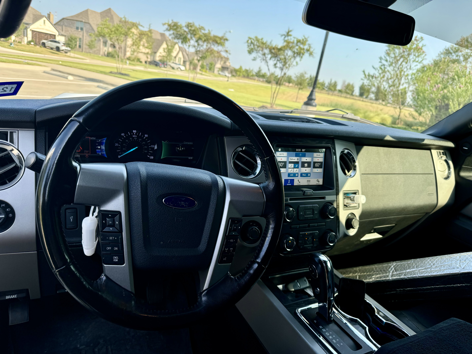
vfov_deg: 56.8
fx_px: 327
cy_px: 177
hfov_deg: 71.6
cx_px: 236
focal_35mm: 24
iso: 80
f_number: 1.78
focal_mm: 6.76
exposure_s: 1/707
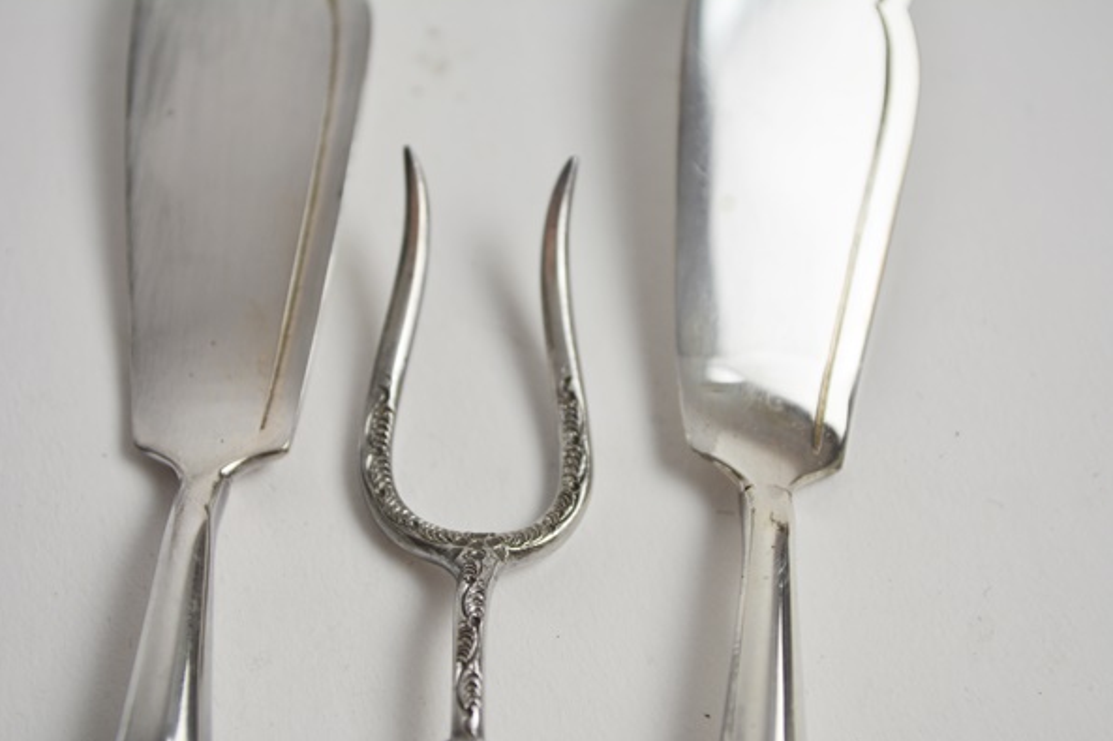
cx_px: 554
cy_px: 370
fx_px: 2581
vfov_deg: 16.3
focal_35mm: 84
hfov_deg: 24.3
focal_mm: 55
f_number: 6.3
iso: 200
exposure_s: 1/200
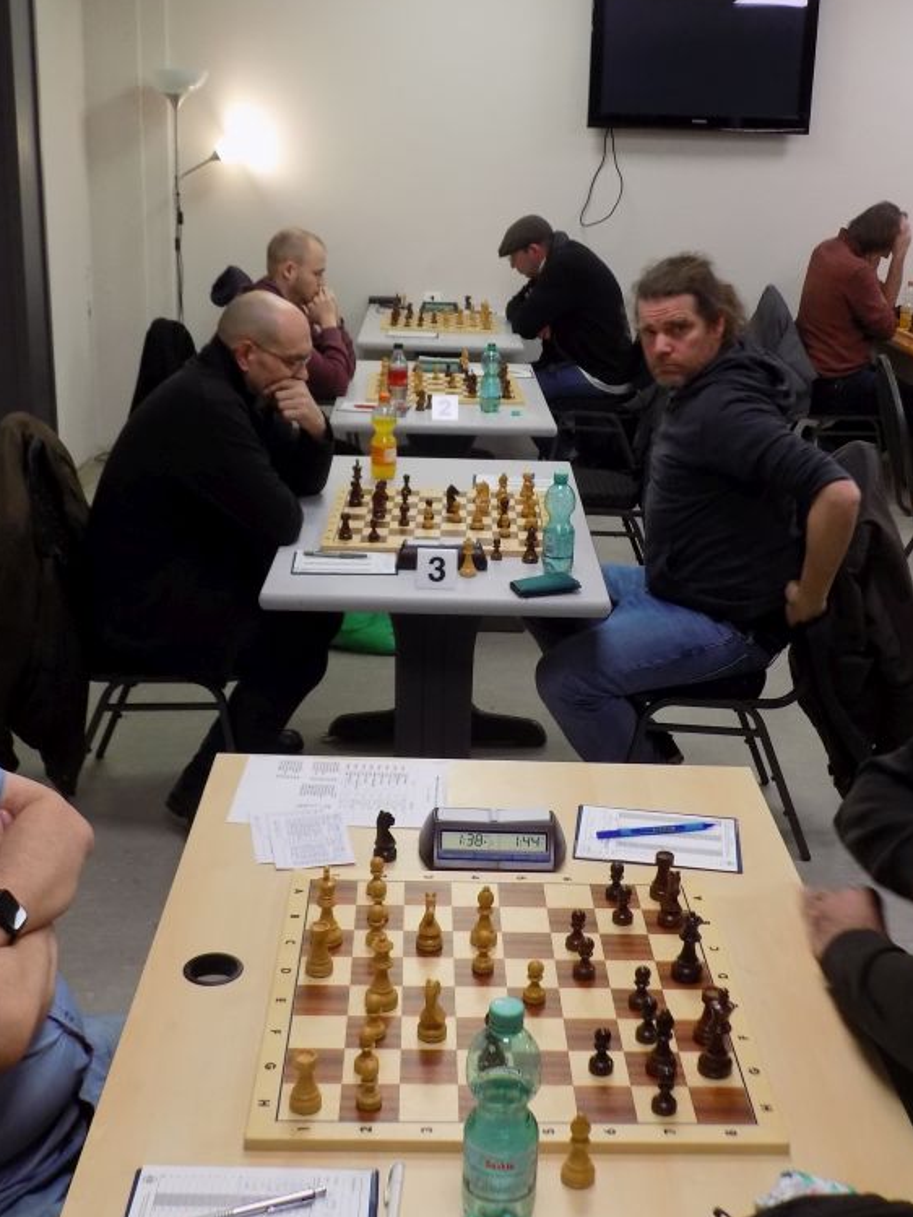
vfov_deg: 45.8
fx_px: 1441
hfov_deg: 35.1
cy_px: 606
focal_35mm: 41
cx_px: 484
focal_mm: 5.3
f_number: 3.3
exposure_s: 1/30
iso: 160
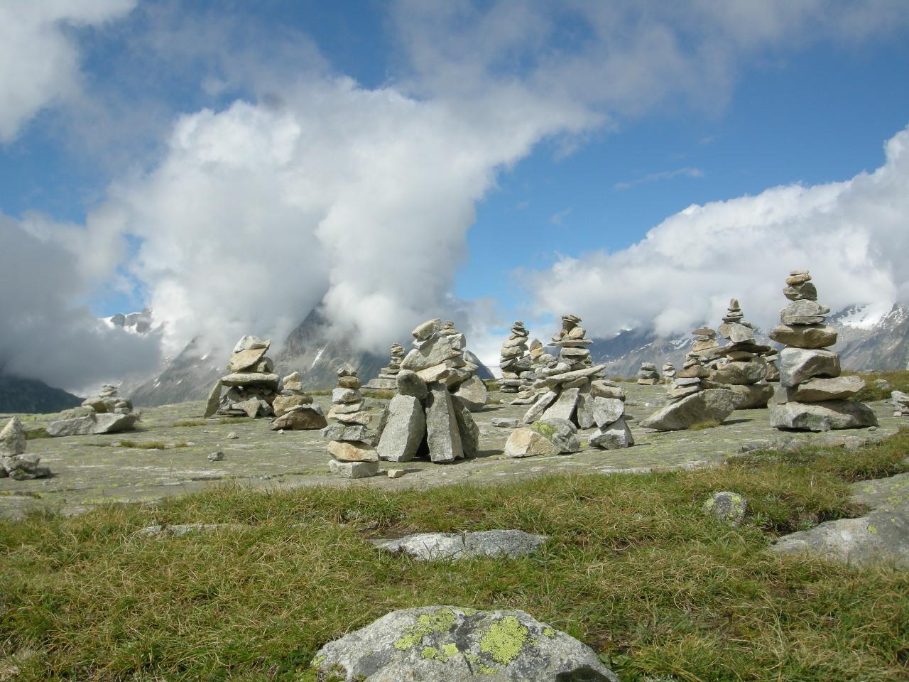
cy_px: 341
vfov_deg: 39.7
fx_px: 945
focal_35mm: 36
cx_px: 454
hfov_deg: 51.4
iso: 64
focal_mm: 7.5
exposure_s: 1/322
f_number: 6.8
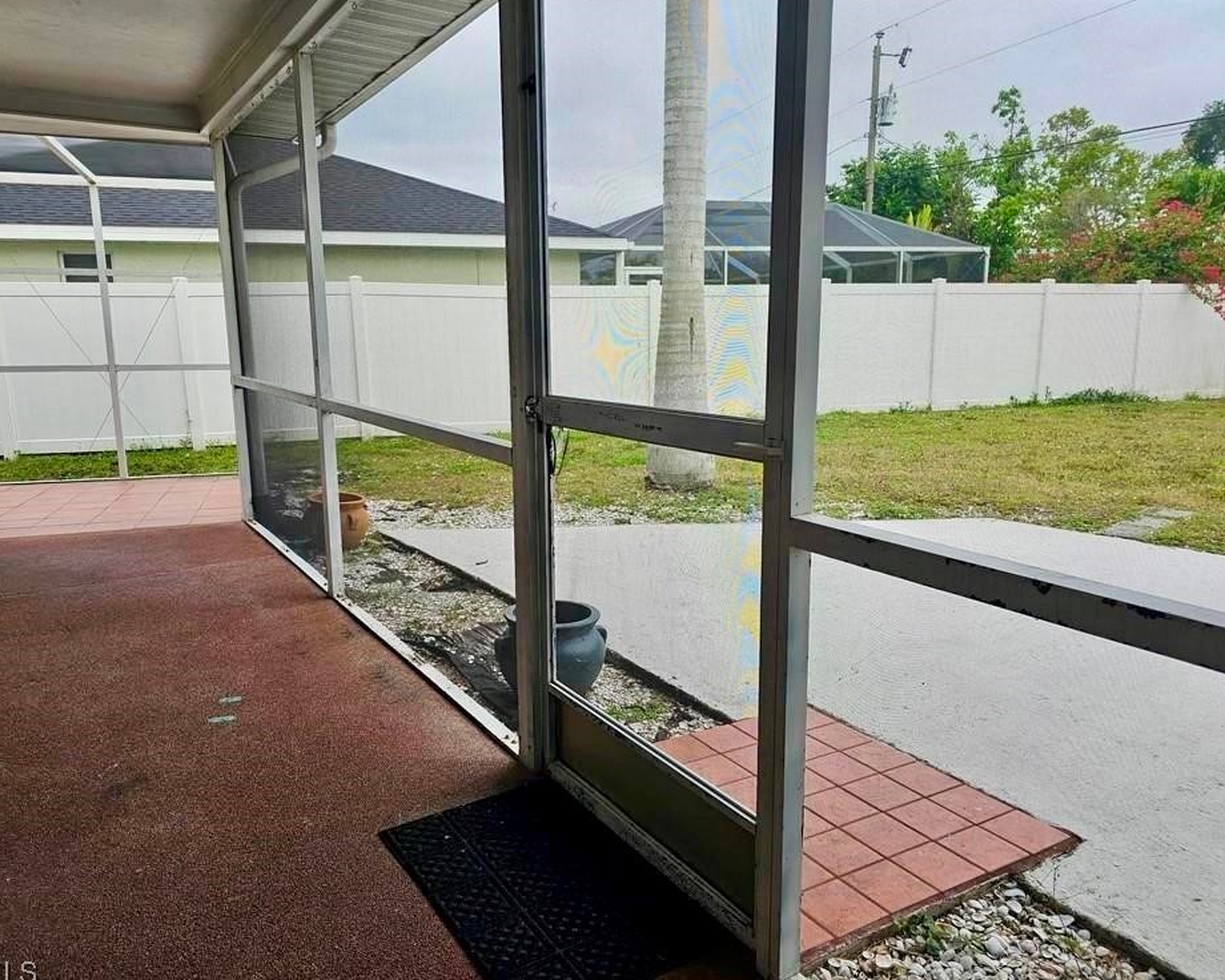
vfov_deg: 56.8
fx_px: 906
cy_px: 491
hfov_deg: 68.1
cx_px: 593
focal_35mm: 25
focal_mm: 6.3
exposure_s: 1/180
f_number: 1.7
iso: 32
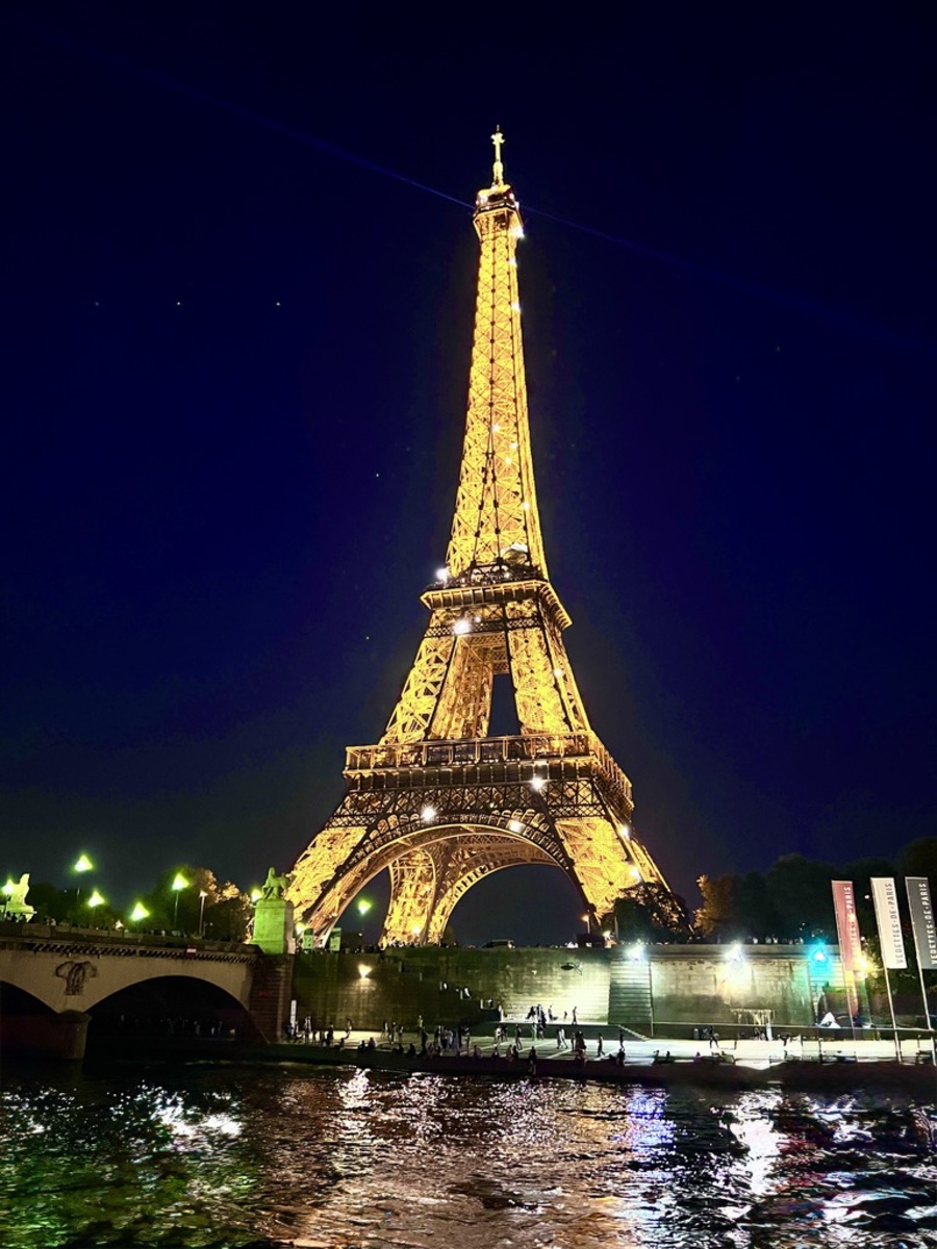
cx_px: 468
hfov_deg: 53.1
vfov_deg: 67.3
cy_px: 624
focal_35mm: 26
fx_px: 938
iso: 500
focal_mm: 5.7
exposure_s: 1/25
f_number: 1.5
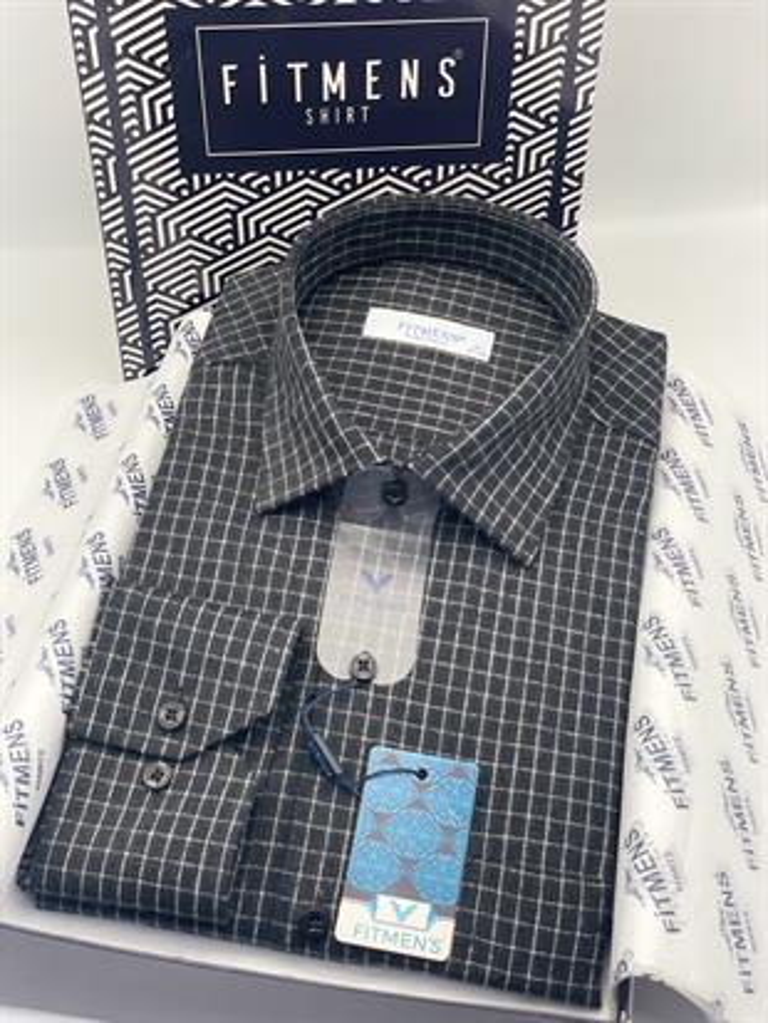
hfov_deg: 28.0
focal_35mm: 52
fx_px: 1537
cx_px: 384
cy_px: 512
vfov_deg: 36.8
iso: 25
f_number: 2
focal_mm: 6
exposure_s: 1/101
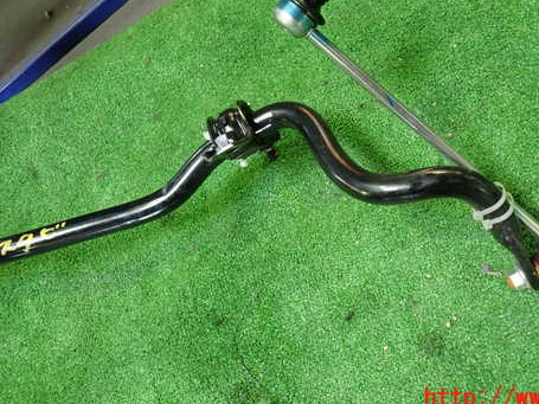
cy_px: 147
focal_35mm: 33
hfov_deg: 54.7
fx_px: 514
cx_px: 336
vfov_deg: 42.5
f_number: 2
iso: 200
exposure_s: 1/30
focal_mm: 4.5
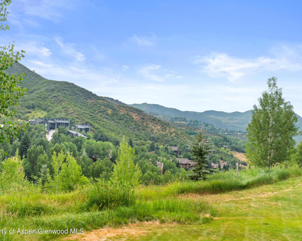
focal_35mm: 43
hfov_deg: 42.9
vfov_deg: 34.9
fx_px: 384
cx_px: 140
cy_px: 121
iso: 400
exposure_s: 1/20
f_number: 16
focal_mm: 38
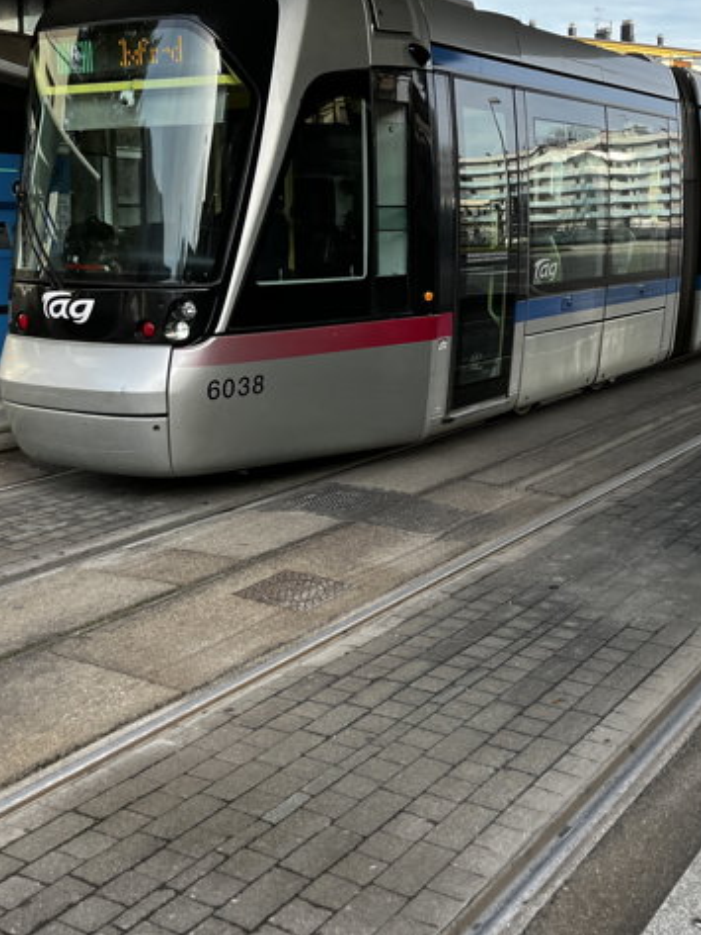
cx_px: 434
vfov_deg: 42.6
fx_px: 1188
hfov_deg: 32.7
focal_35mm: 44
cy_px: 344
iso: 50
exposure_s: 1/461
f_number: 1.6
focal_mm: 5.1
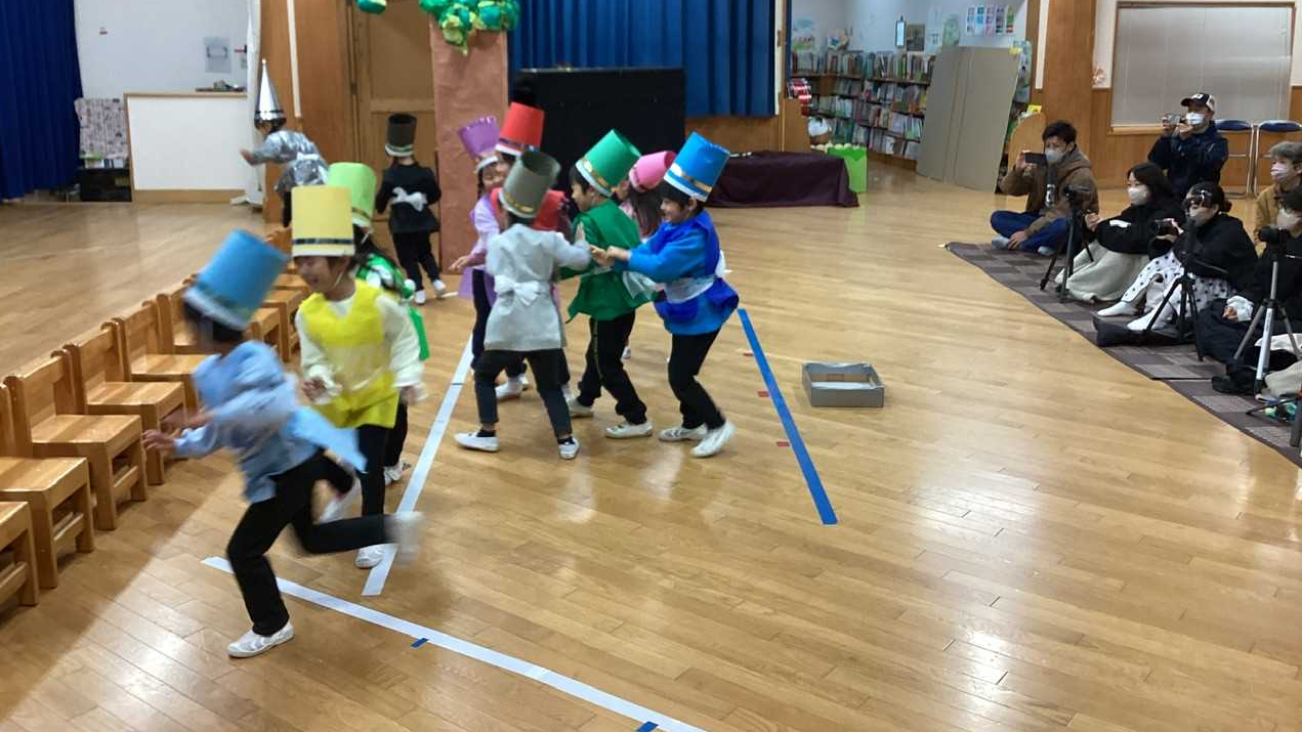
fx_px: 1174
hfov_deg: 58.0
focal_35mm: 34
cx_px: 647
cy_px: 258
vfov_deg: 34.4
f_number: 2.4
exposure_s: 1/60
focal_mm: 3.3
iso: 160
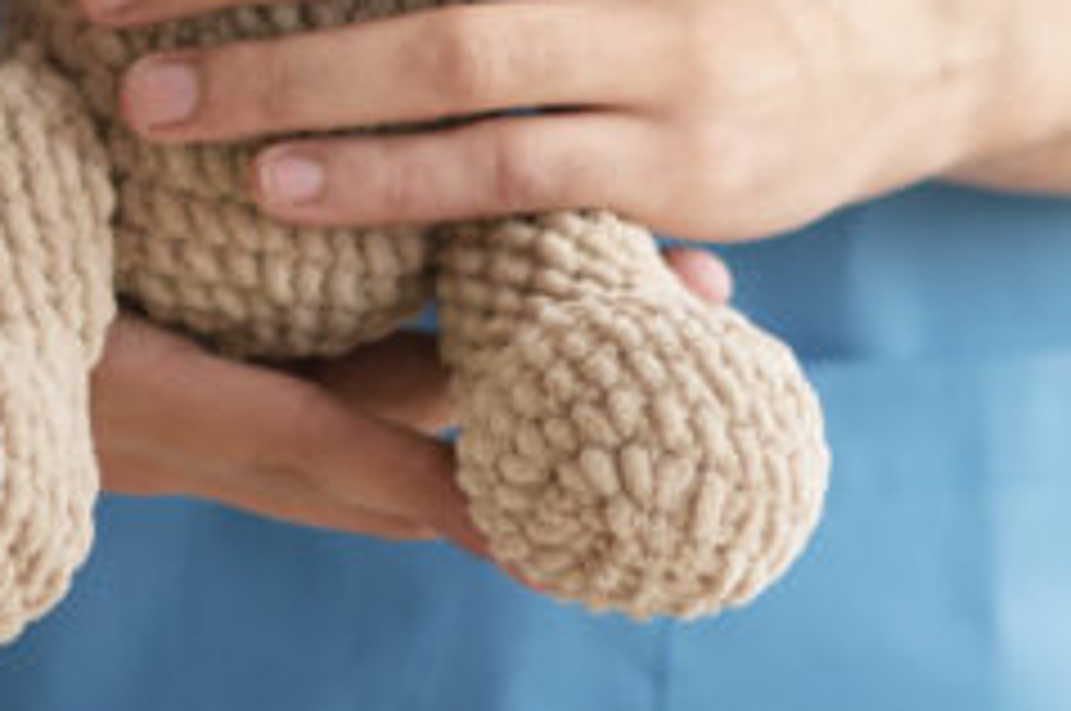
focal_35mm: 366
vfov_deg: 3.7
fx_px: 10874
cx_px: 184
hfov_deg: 5.6
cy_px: -389
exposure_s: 1/180
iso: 280
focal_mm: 85
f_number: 2
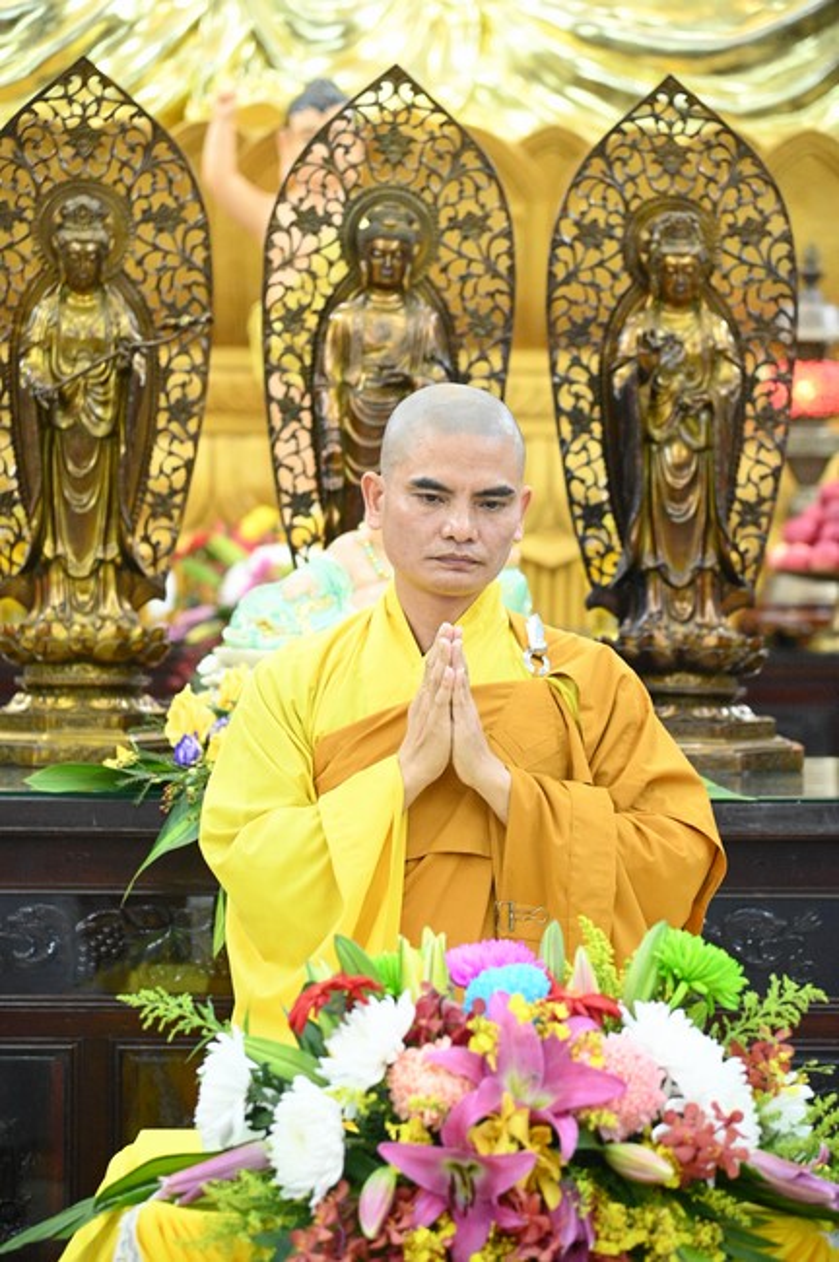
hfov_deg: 11.4
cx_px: 420
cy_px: 631
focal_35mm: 120
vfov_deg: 17.1
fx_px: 4204
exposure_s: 1/125
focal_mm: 120
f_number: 4.5
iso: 12800
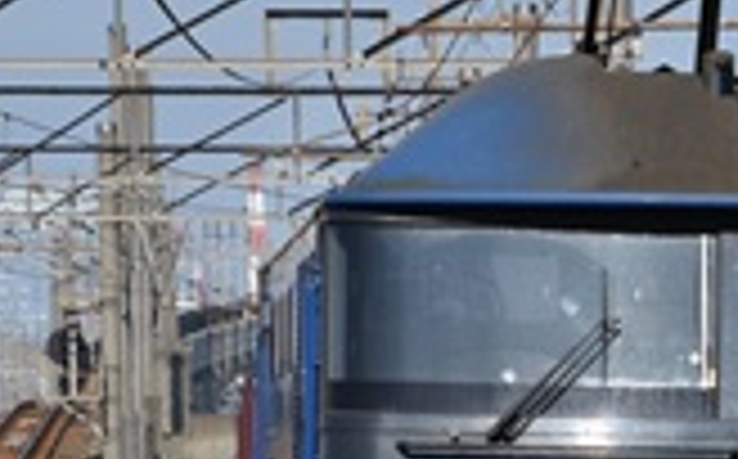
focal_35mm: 739
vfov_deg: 1.8
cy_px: 558
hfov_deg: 2.8
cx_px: 747
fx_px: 14853
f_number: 9
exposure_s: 1/640
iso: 160
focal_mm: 165
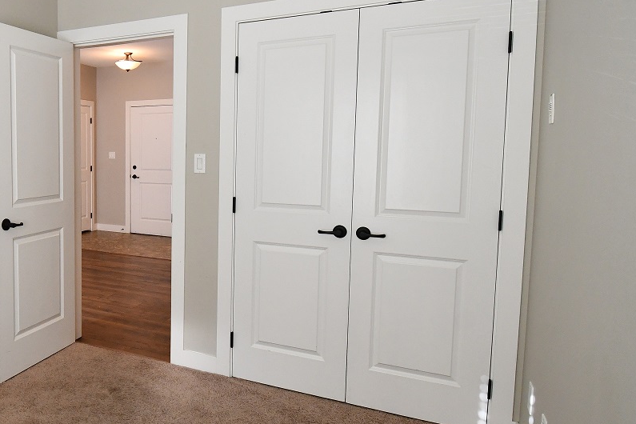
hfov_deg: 59.1
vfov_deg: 46.4
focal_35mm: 28
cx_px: 107
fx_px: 495
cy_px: 197
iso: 1100
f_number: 5.6
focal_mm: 11
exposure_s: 1/125
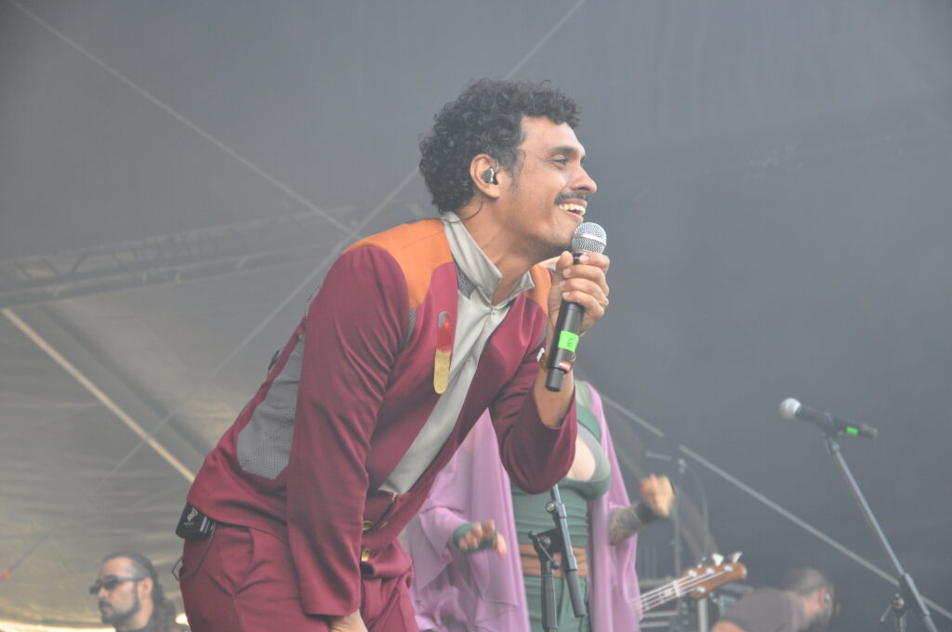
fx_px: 3169
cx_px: 476
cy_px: 316
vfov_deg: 11.4
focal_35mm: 120
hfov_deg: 17.1
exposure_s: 1/60
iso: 640
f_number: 5.3
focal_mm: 80
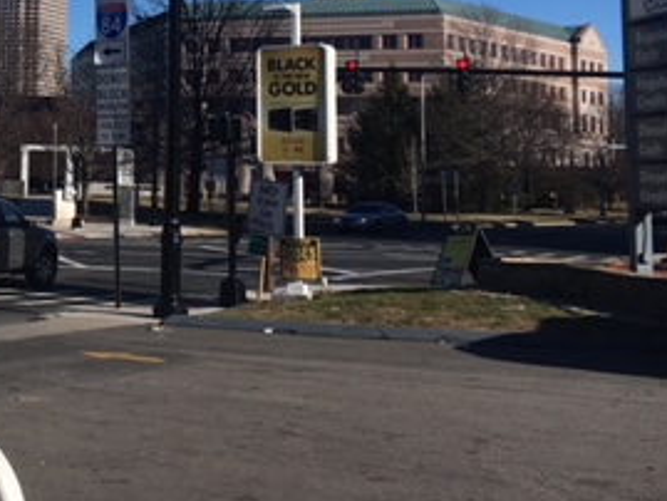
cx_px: -74
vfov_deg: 20.8
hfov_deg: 25.9
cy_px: 32
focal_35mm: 69
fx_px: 1330
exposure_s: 1/2747
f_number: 2.2
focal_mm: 4.15
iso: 25
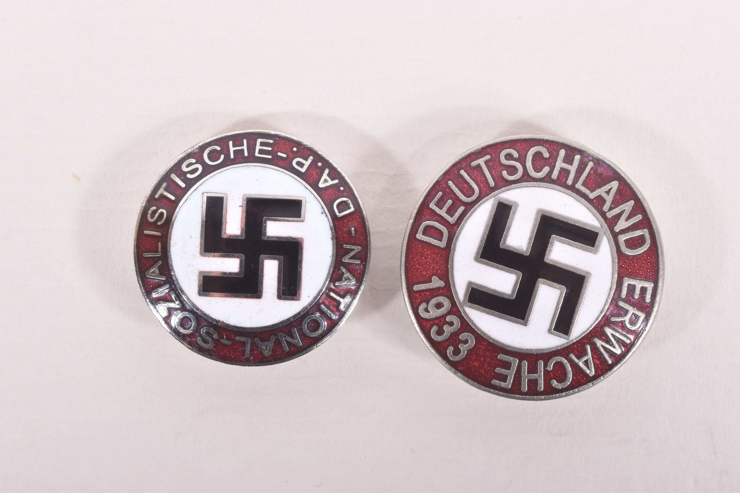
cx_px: 370
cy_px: 246
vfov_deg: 15.2
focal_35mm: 90
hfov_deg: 22.6
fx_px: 1850
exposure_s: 1/125
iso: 100
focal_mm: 60
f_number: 18
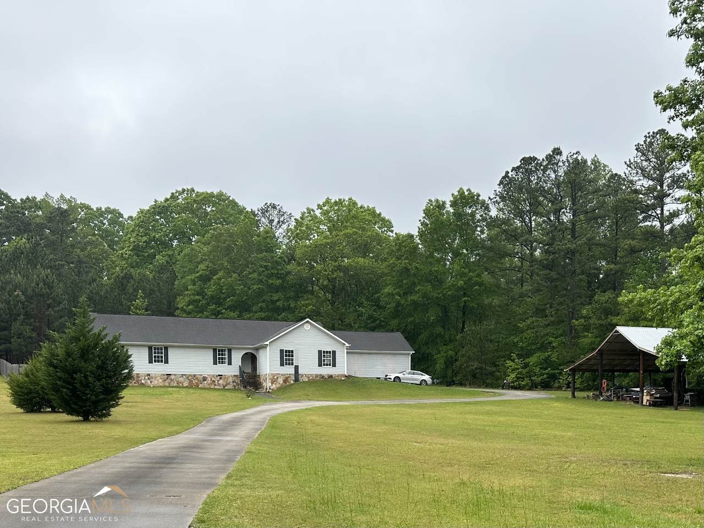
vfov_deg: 56.8
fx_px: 488
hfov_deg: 71.6
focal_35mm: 24
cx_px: 352
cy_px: 264
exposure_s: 1/160
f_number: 1.78
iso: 64
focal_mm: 6.86
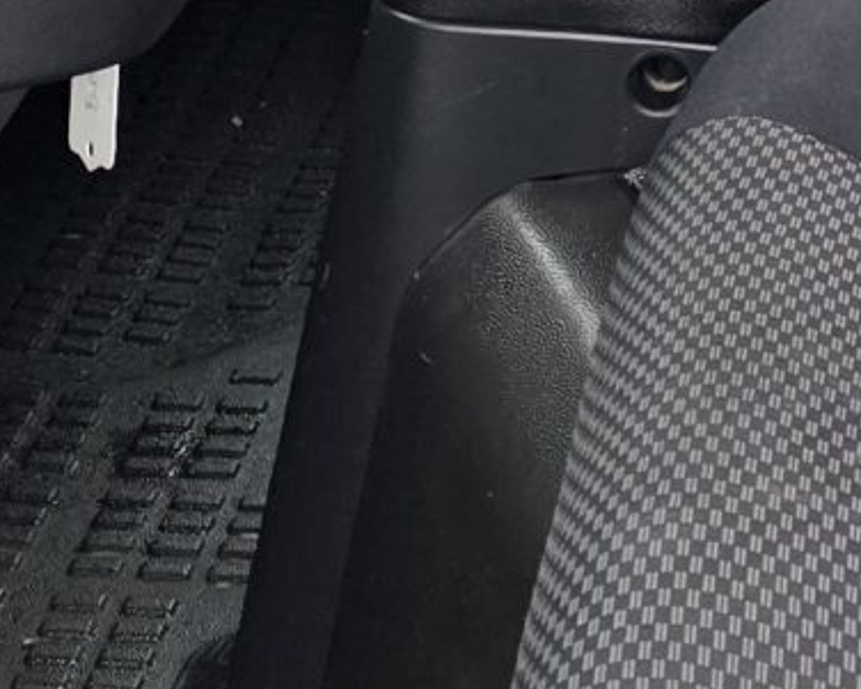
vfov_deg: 9.7
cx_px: 847
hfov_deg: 12.5
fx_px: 3900
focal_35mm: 153
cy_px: -419
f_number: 1.7
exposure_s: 1/100
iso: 160
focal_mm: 6.25
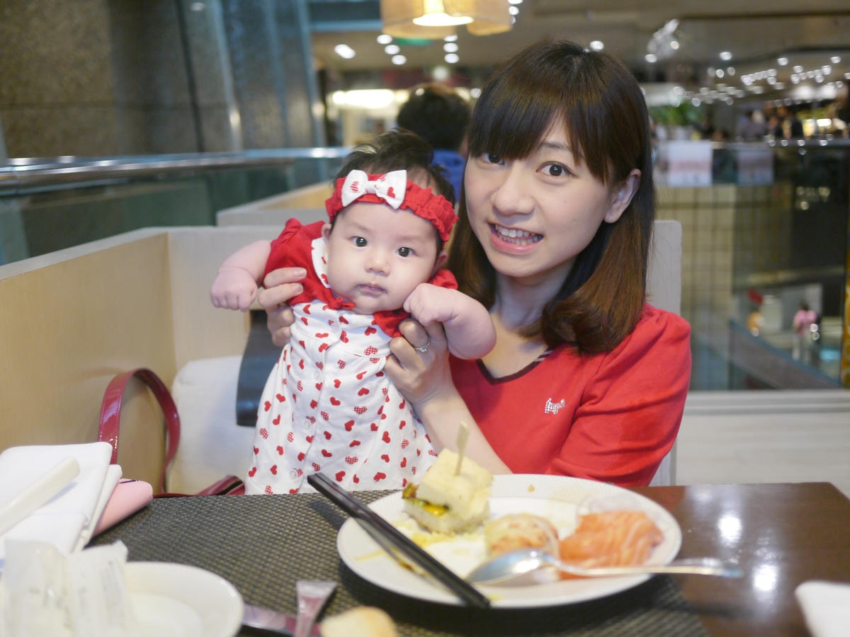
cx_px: 425
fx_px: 982
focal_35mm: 40
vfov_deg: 36.0
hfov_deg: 46.8
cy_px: 318
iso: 320
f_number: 1.7
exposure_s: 1/60
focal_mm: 20
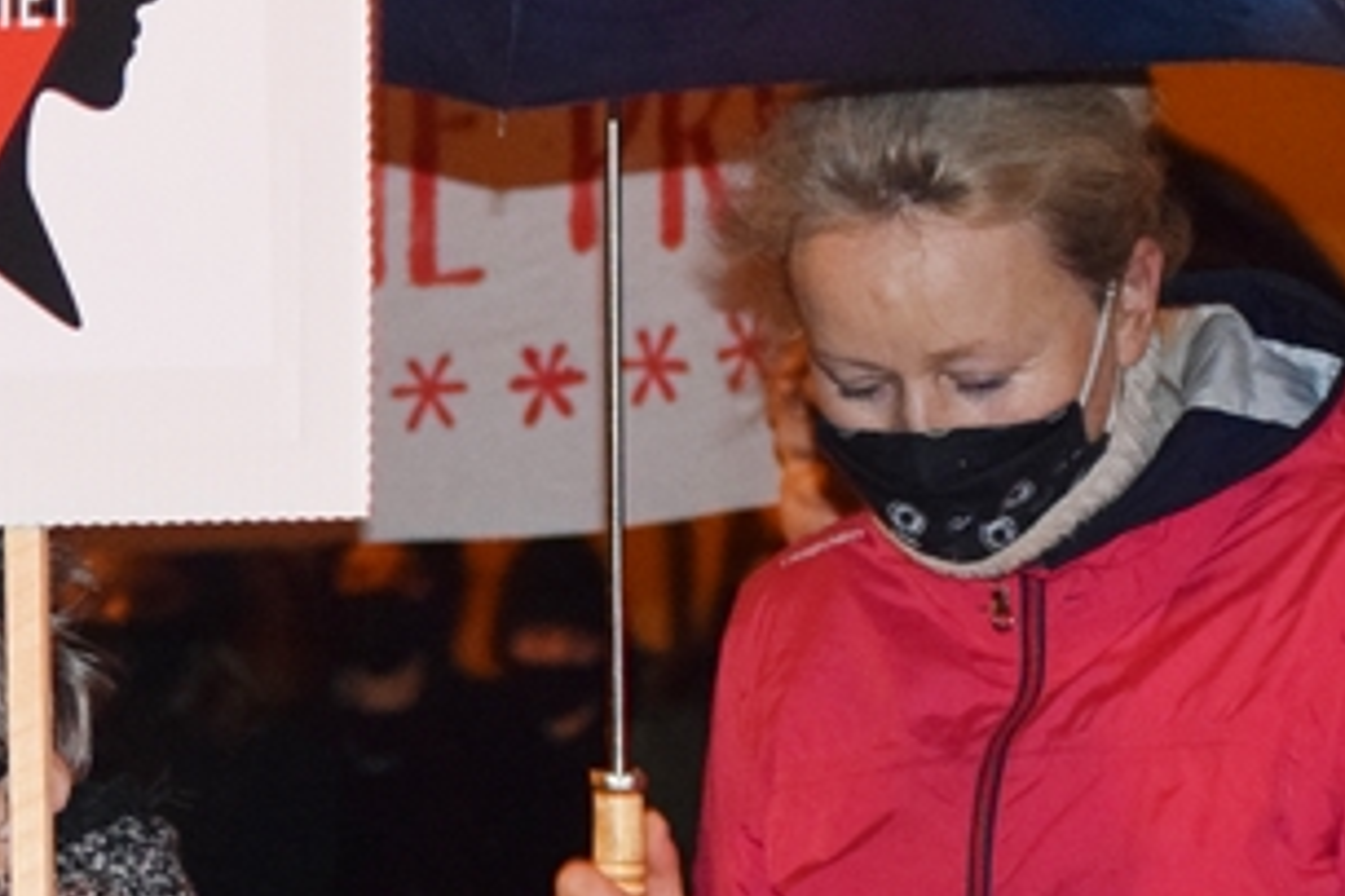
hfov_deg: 9.6
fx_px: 7889
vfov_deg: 6.5
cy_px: 472
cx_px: -234
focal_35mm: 211
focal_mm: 55
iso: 3200
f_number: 4
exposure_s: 1/60
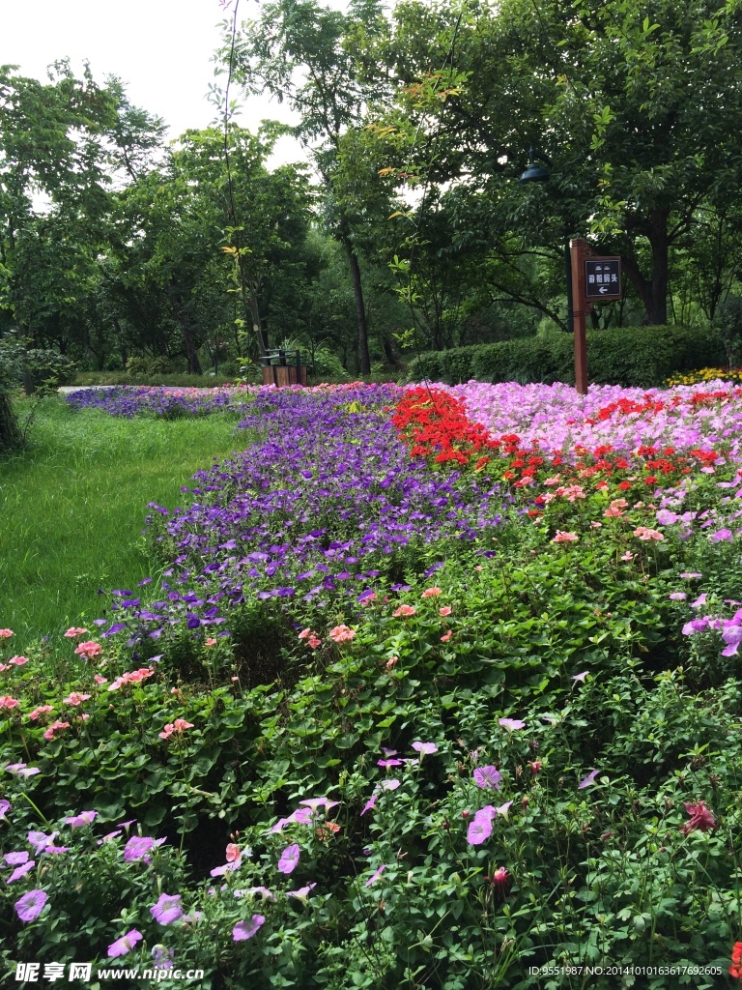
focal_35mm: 30
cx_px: 371
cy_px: 495
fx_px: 857
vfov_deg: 60.0
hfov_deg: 46.8
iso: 32
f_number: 2.2
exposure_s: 1/612
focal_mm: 4.12
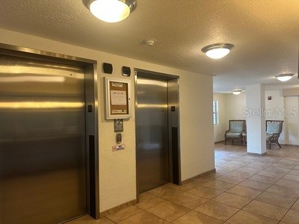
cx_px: 150
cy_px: 112
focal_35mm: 24
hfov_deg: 71.6
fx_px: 207
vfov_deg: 56.8
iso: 320
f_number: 1.78
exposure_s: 1/60
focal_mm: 6.86
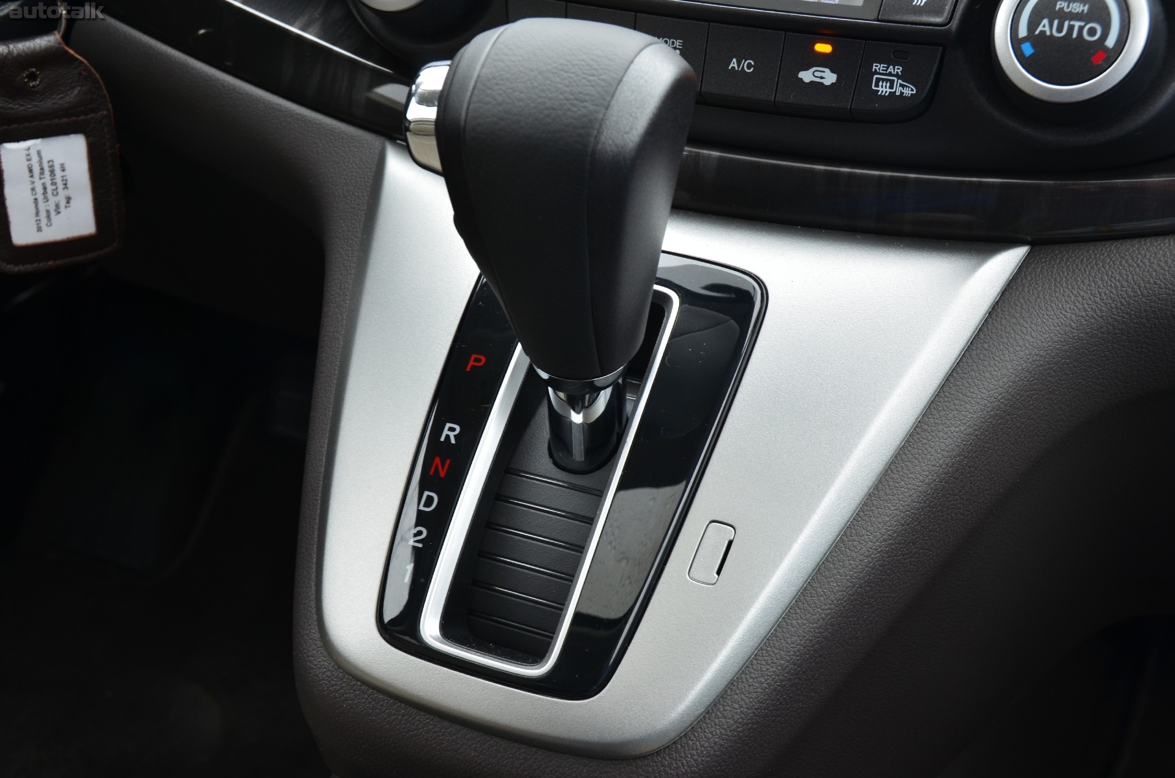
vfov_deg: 28.0
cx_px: 588
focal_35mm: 48
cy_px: 389
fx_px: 1563
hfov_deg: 41.2
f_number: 8
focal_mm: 32
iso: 400
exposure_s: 1/25
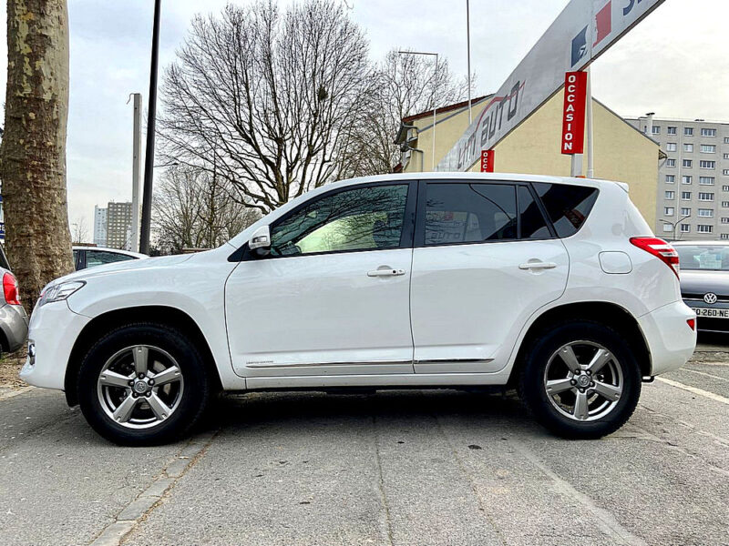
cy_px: 273
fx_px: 548
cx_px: 364
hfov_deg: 67.3
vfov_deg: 53.1
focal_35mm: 26
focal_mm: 4.25
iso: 32
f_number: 1.8
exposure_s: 1/662
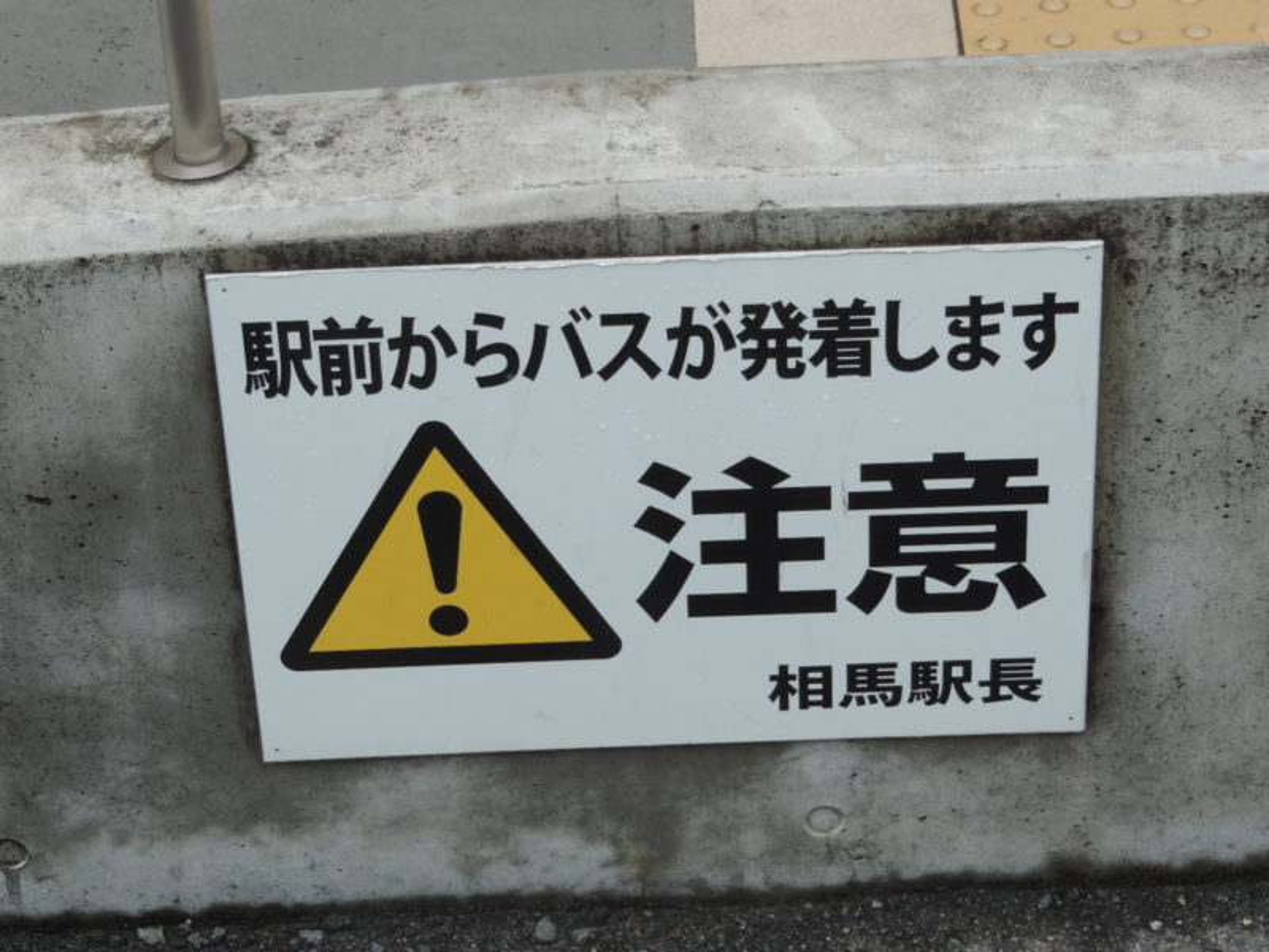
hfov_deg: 18.7
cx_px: 634
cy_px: 476
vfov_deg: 14.1
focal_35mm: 105
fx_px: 3849
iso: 125
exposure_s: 1/100
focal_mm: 18.7
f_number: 4.2
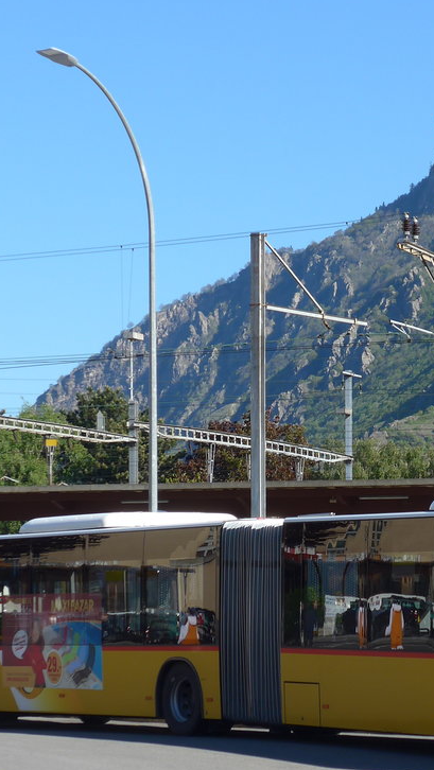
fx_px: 2943
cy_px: 455
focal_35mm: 144
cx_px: 354
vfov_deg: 14.9
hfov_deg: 8.4
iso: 80
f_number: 4.4
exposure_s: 1/400
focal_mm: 16
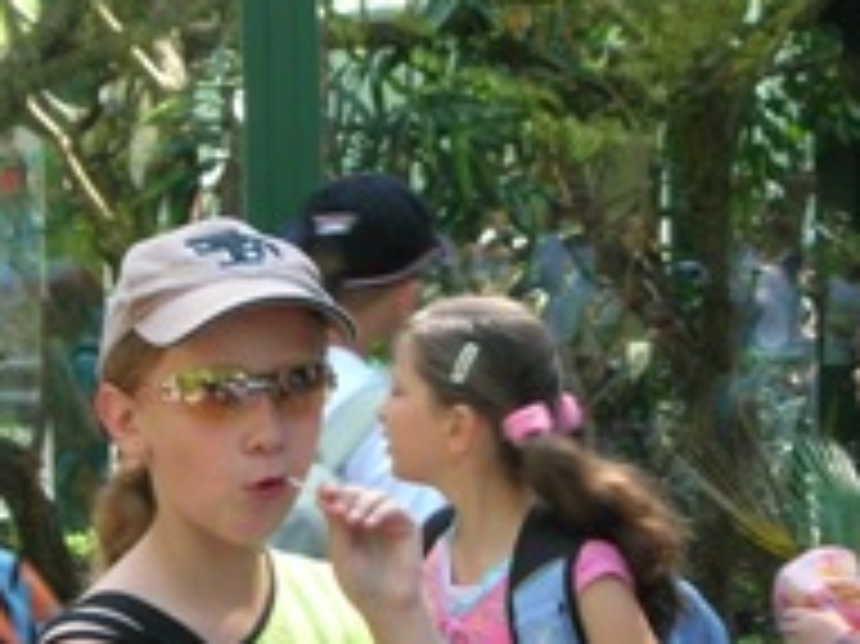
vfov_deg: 14.4
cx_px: 369
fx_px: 2557
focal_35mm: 103
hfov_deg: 19.1
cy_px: 317
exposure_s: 1/52.5
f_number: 4.8
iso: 64
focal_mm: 7.8
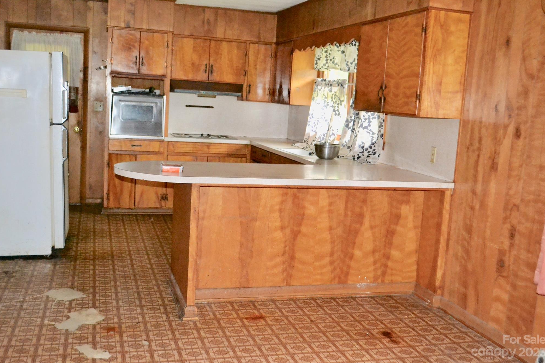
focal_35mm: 40
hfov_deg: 48.5
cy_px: 178
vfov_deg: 33.4
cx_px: 268
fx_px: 605
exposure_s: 1/60
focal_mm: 26
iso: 3200
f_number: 4.2
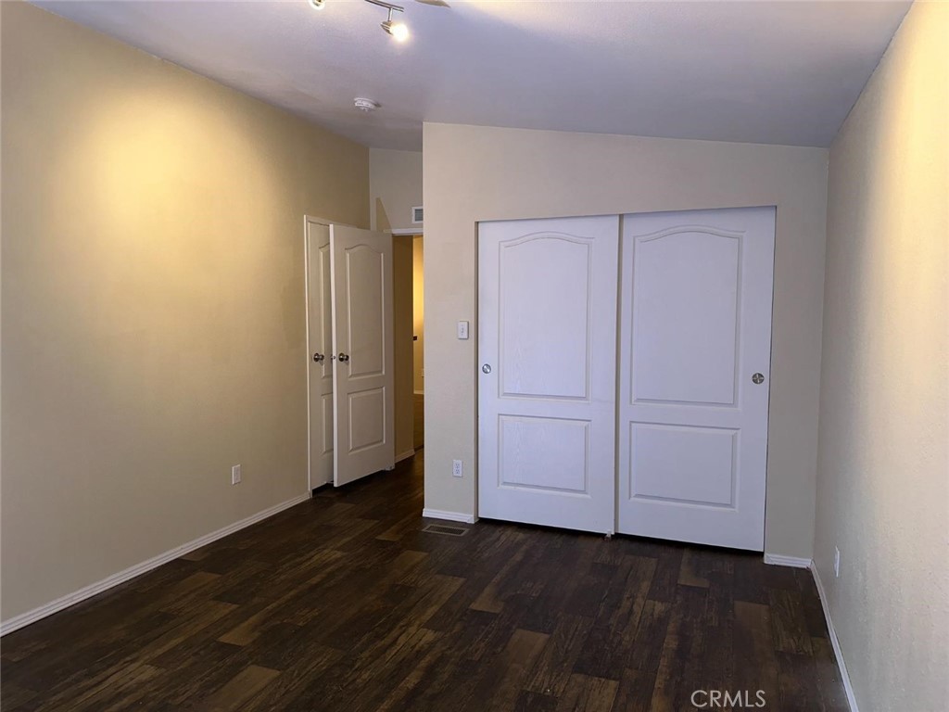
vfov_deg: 56.8
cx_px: 474
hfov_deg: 71.6
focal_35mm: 24
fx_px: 658
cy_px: 356
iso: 64
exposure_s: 1/27
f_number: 1.78
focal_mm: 6.86
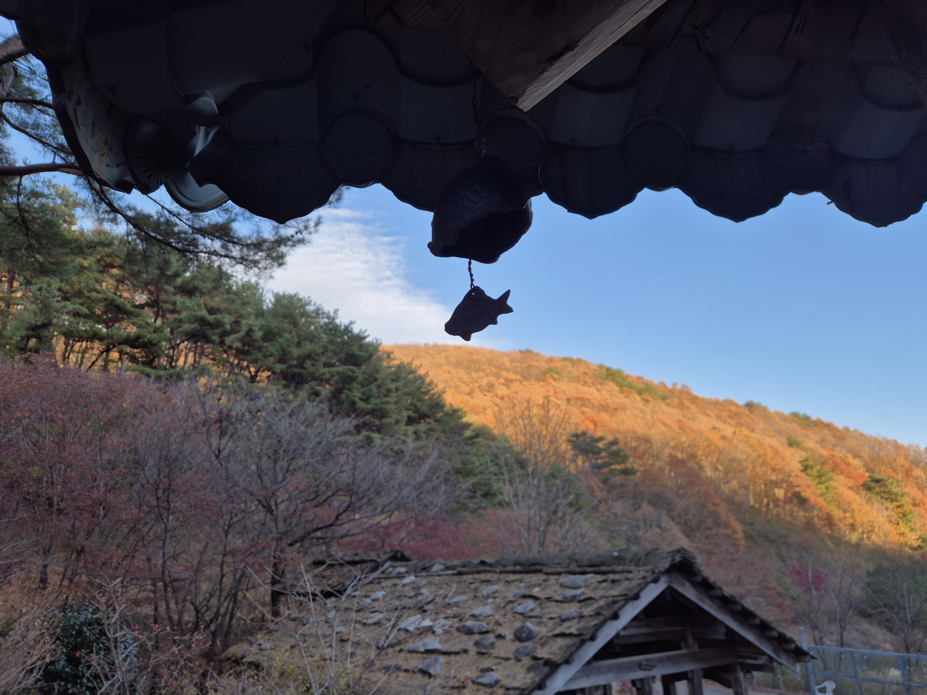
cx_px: 464
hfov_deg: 73.9
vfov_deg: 58.9
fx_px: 616
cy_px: 348
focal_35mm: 23
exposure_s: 1/405
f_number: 1.8
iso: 25
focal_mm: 5.4
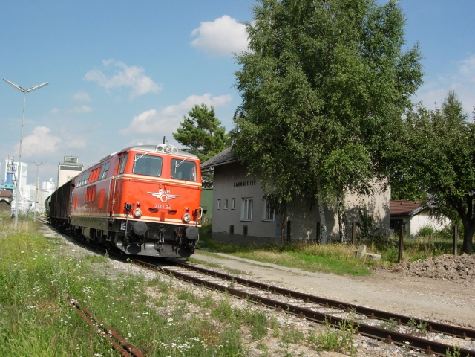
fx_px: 521
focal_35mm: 38
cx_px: 238
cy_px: 178
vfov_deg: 37.7
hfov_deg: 49.0
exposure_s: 1/813
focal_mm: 7.8
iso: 79
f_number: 4.8
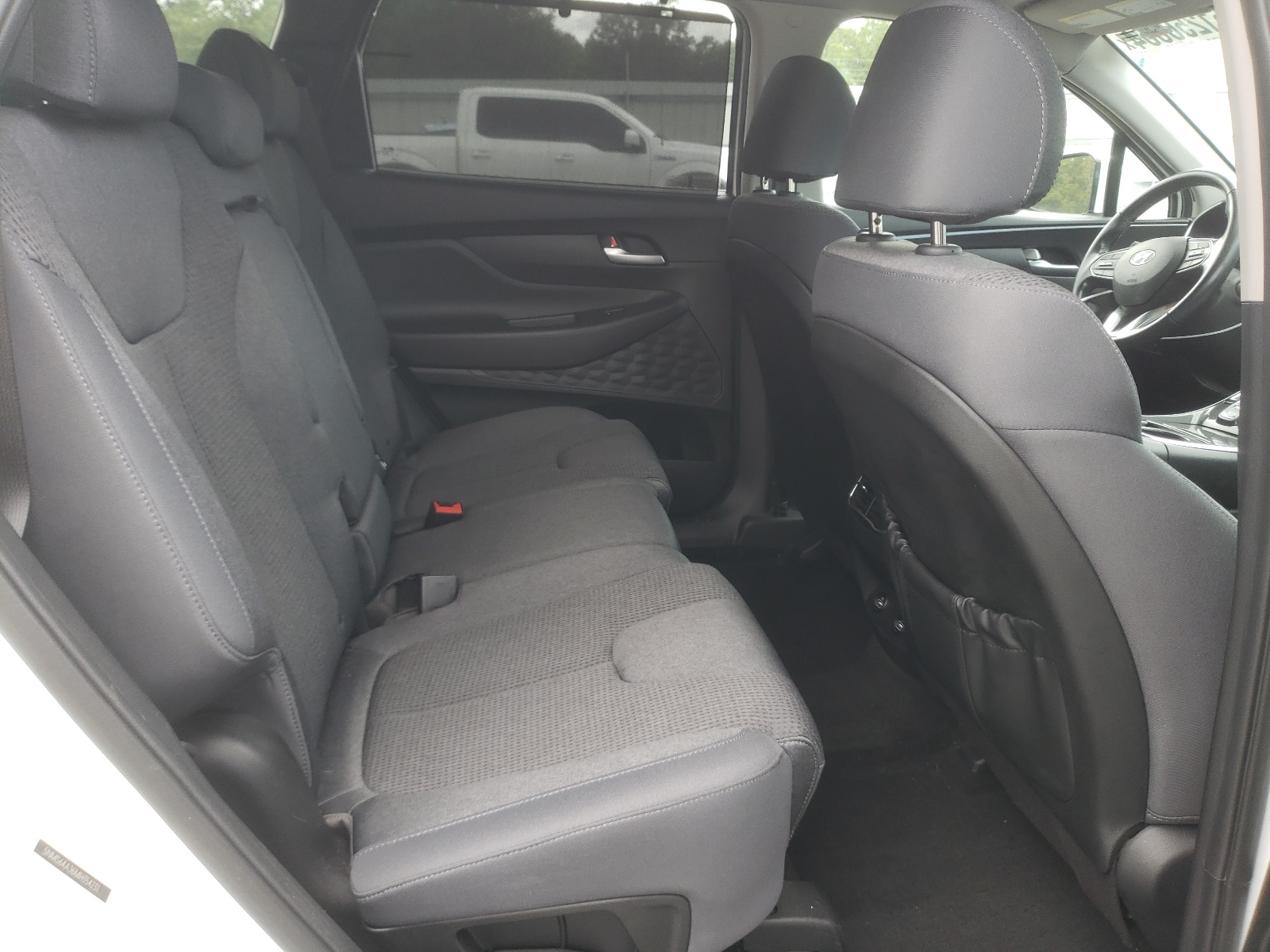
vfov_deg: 53.1
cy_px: 476
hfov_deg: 67.3
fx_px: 954
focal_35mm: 26
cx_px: 635
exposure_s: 1/120
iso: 51
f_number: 1.5
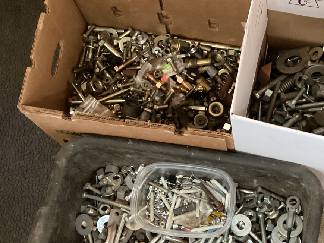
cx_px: 213
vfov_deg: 26.8
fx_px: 506
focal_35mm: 54
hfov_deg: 35.2
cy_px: 173
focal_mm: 3.3
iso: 640
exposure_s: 1/24
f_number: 2.4
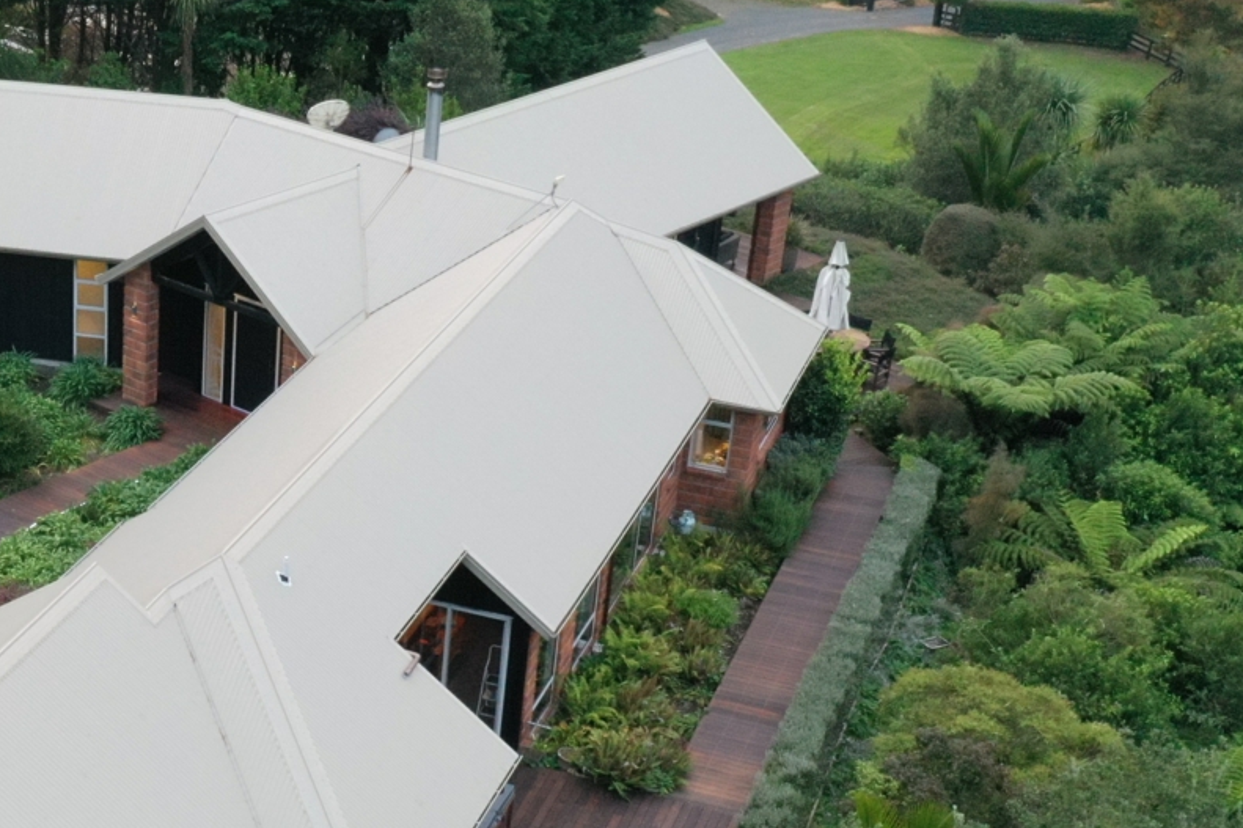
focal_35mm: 68
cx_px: 93
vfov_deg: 19.9
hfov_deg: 28.4
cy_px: 608
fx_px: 2347
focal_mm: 10.26
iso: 800
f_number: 8
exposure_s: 1/15
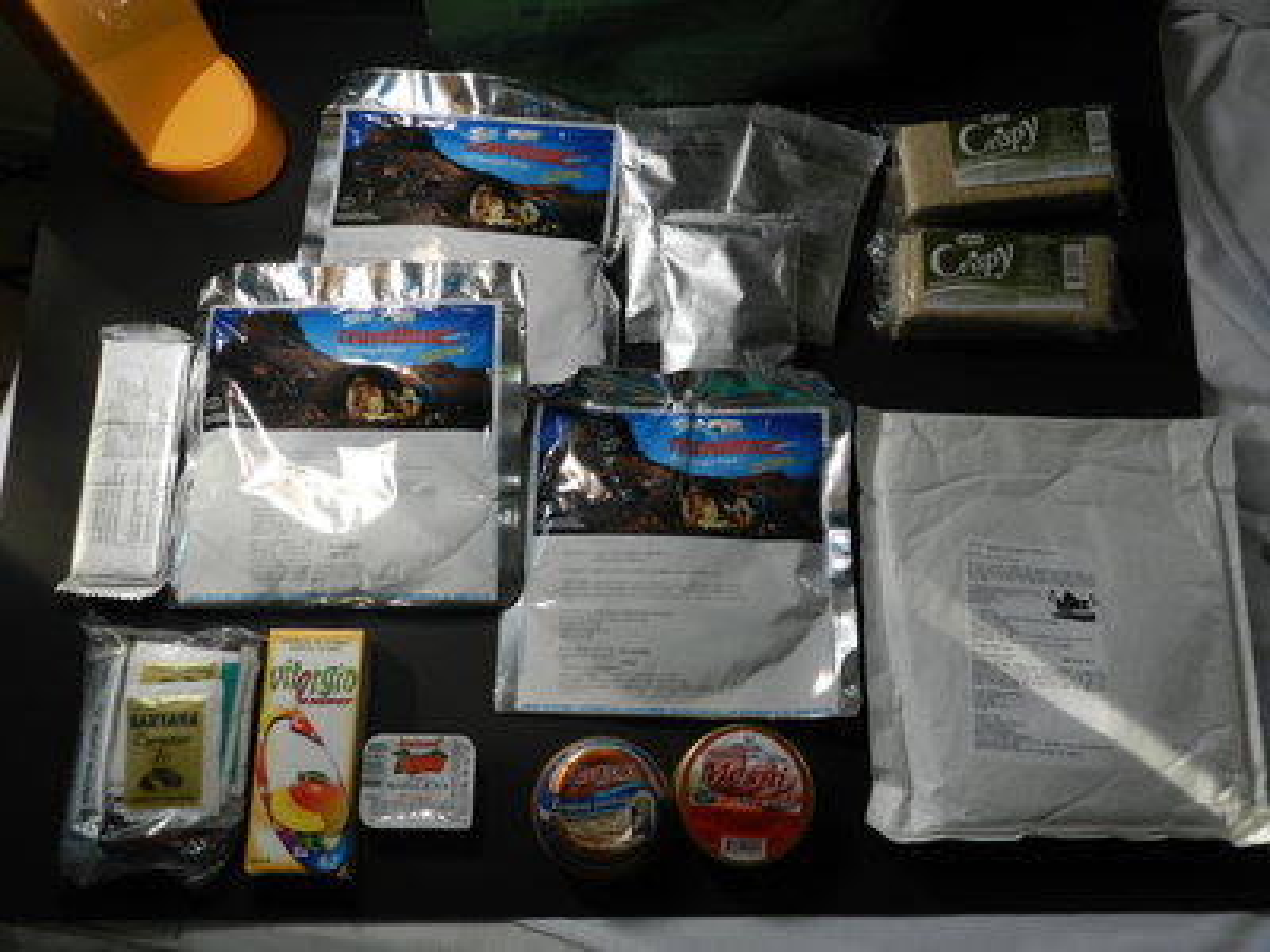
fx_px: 1174
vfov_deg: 44.2
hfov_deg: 56.8
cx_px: 635
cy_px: 476
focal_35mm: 32
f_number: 3.7
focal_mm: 5.6
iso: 160
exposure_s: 1/50
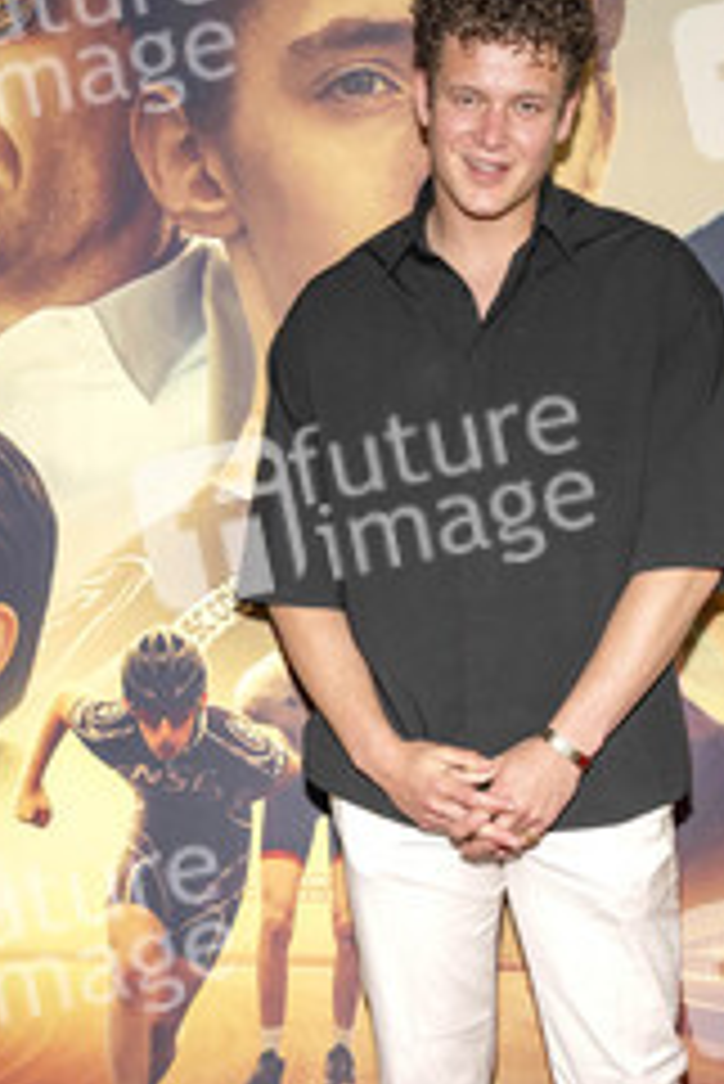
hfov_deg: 23.3
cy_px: 729
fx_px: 1747
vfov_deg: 34.1
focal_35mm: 58
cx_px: 495
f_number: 4.5
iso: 800
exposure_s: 1/200
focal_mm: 35
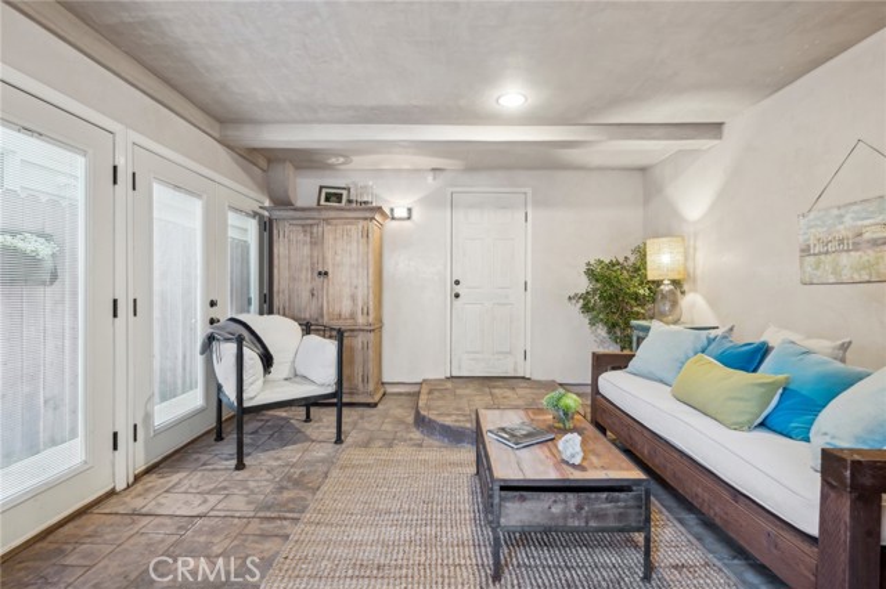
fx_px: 394
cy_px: 294
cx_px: 443
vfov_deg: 73.7
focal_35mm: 16
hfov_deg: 96.8
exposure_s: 1/1.67
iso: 200
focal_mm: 16
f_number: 9
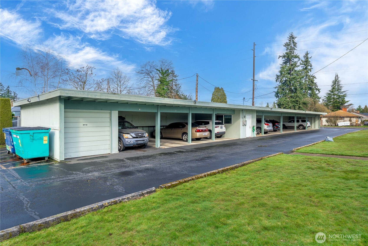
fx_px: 215
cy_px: 123
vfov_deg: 59.6
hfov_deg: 81.2
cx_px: 184
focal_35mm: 21
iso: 80
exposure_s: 1/60
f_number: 7.1
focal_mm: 21
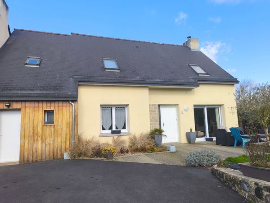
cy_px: 102
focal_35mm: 23
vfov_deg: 58.9
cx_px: 135
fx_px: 179
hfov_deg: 73.9
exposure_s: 1/1319
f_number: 1.7
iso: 80
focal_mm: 5.35
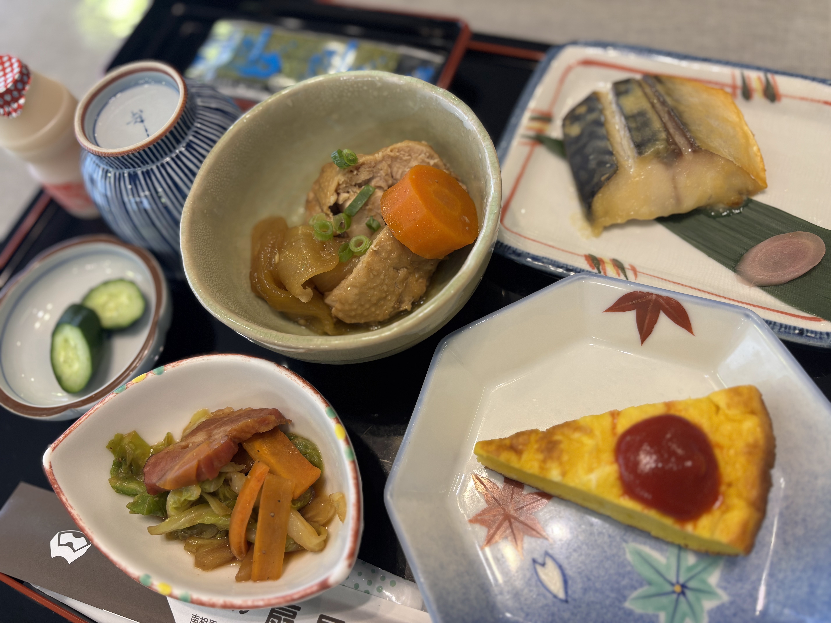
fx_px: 624
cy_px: 312
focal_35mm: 26
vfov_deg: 53.1
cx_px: 416
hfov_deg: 67.3
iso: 100
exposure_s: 1/50
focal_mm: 5.96
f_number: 1.6
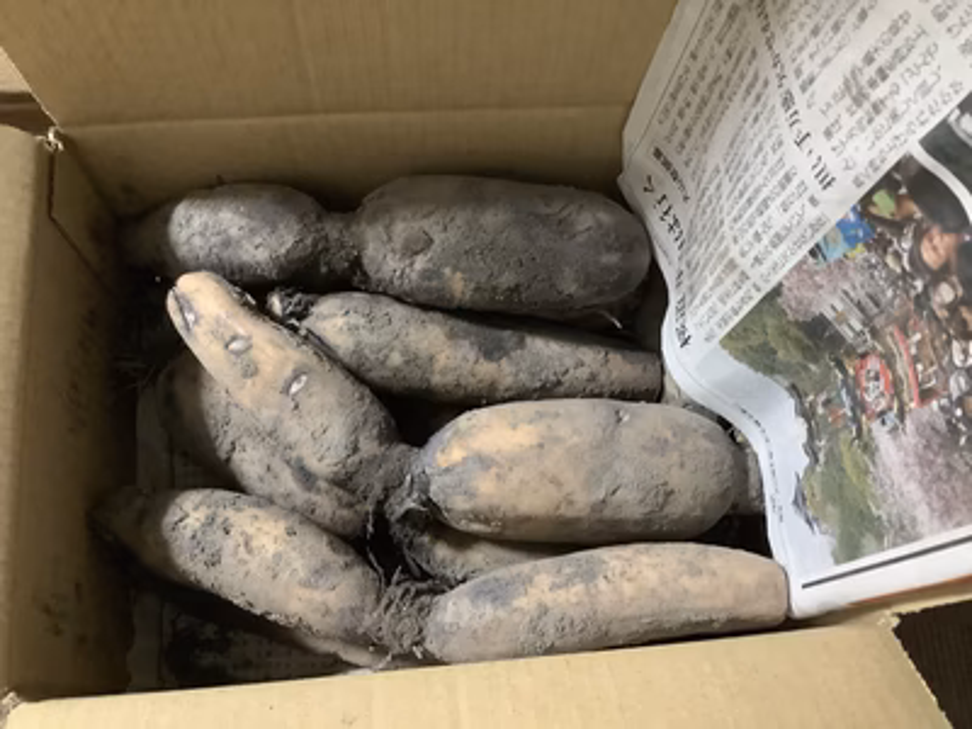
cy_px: 364
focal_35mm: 31
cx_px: 486
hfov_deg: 58.4
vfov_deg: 45.4
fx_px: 870
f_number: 2.4
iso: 640
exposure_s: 1/20
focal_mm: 3.3
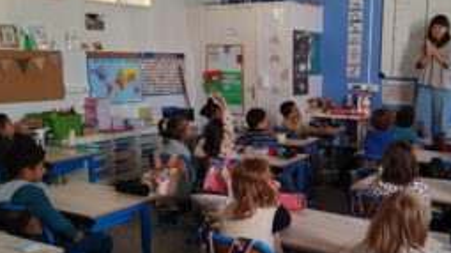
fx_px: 538
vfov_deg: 26.4
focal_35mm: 45
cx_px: 302
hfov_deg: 44.8
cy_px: 158
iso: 1600
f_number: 1.9
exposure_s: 1/50
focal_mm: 6.12
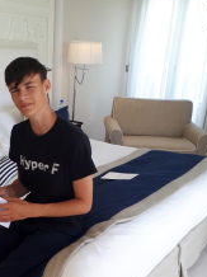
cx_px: 56
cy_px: 217
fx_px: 352
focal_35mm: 44
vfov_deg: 41.4
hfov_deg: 32.3
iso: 50
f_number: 1.9
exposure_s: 1/100
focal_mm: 3.6
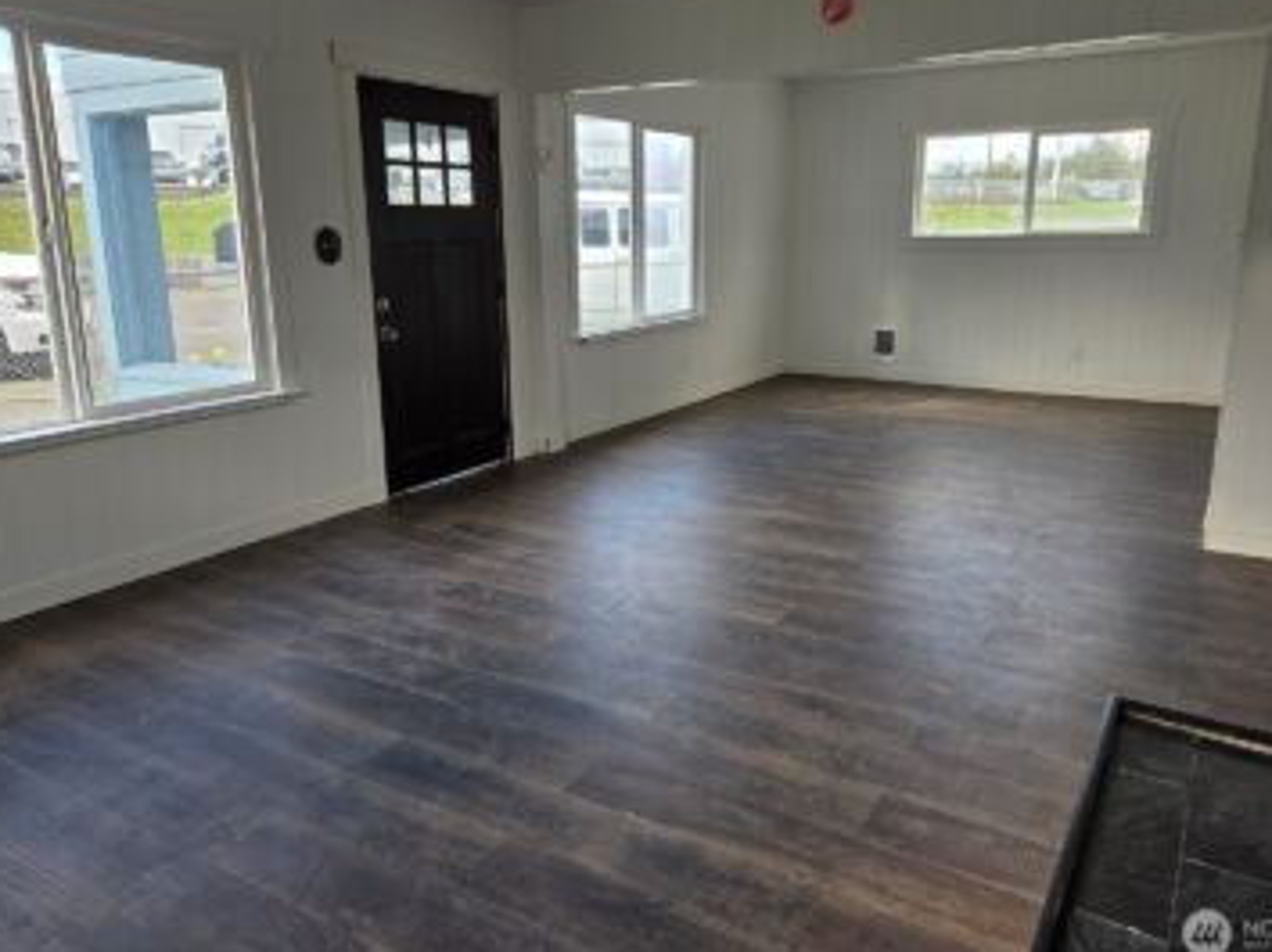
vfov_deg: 52.9
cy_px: 431
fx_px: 955
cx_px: 697
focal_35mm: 26
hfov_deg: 67.2
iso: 80
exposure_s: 1/180
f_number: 1.8
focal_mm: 5.4
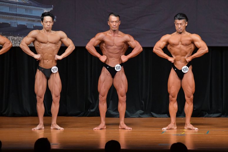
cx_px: 114
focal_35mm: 270
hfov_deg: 7.6
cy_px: 76
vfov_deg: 5.1
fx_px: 1709
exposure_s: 1/400
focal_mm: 180
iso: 5000
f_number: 5.6
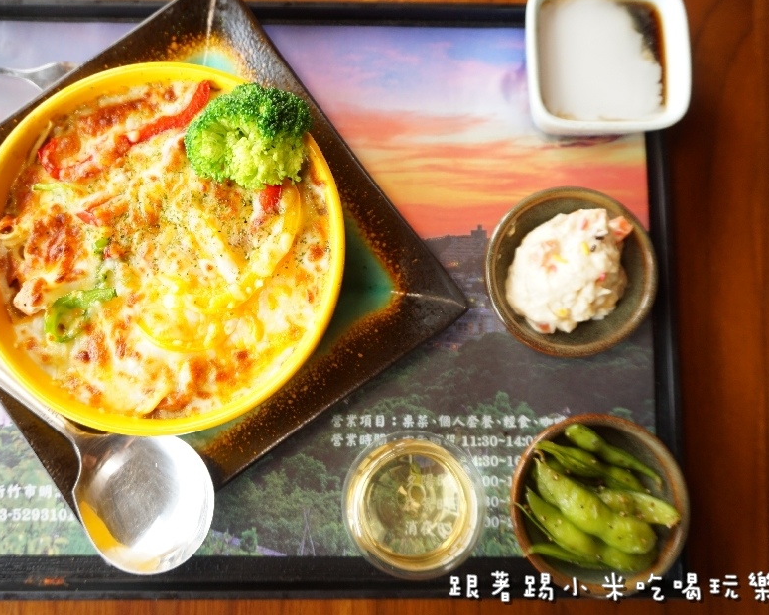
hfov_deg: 55.9
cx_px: 321
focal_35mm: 32
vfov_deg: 46.2
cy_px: 280
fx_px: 720
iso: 160
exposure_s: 1/60
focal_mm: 17
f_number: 4
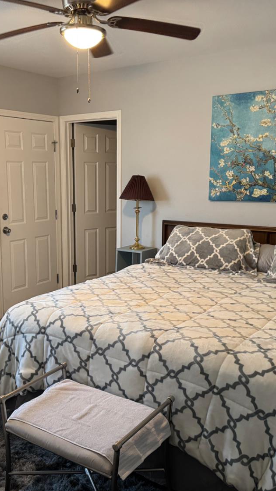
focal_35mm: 35
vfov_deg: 56.6
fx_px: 456
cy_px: 246
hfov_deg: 33.6
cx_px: 107
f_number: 1.78
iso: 500
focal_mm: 6.76
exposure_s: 1/60
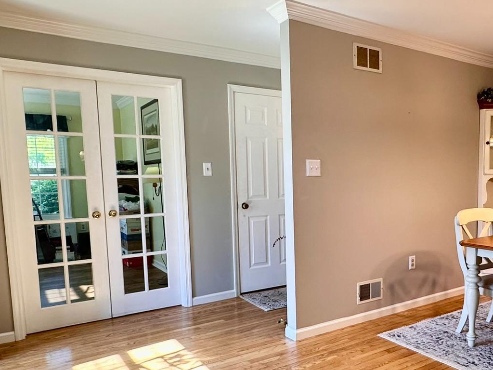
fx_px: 399
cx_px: 344
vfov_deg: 49.6
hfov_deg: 61.3
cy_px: 207
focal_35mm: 28
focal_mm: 2.22
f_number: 2.2
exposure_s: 1/120
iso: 125
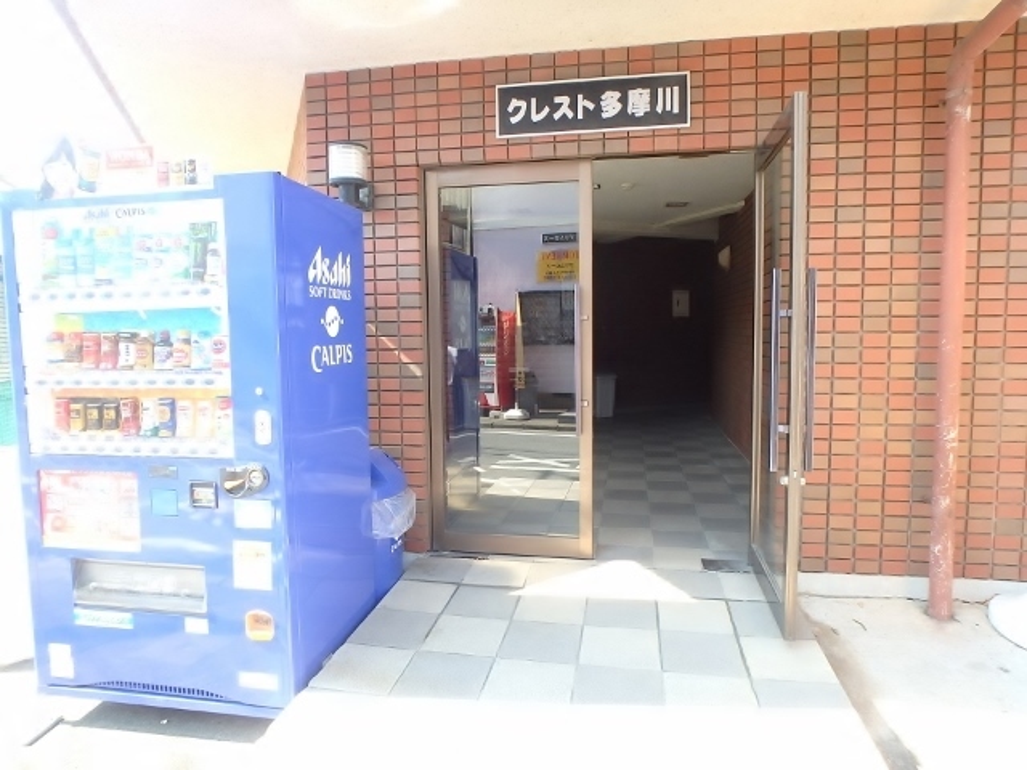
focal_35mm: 21
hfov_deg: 79.0
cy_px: 385
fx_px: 623
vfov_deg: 63.4
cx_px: 514
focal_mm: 3.7
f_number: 3.5
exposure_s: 1/60
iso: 125
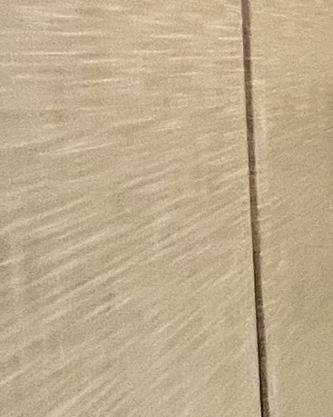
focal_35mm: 85
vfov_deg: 22.4
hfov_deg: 8.4
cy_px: 140
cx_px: 1302
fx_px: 1047
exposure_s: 1/60
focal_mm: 1.57
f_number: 1.8
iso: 160
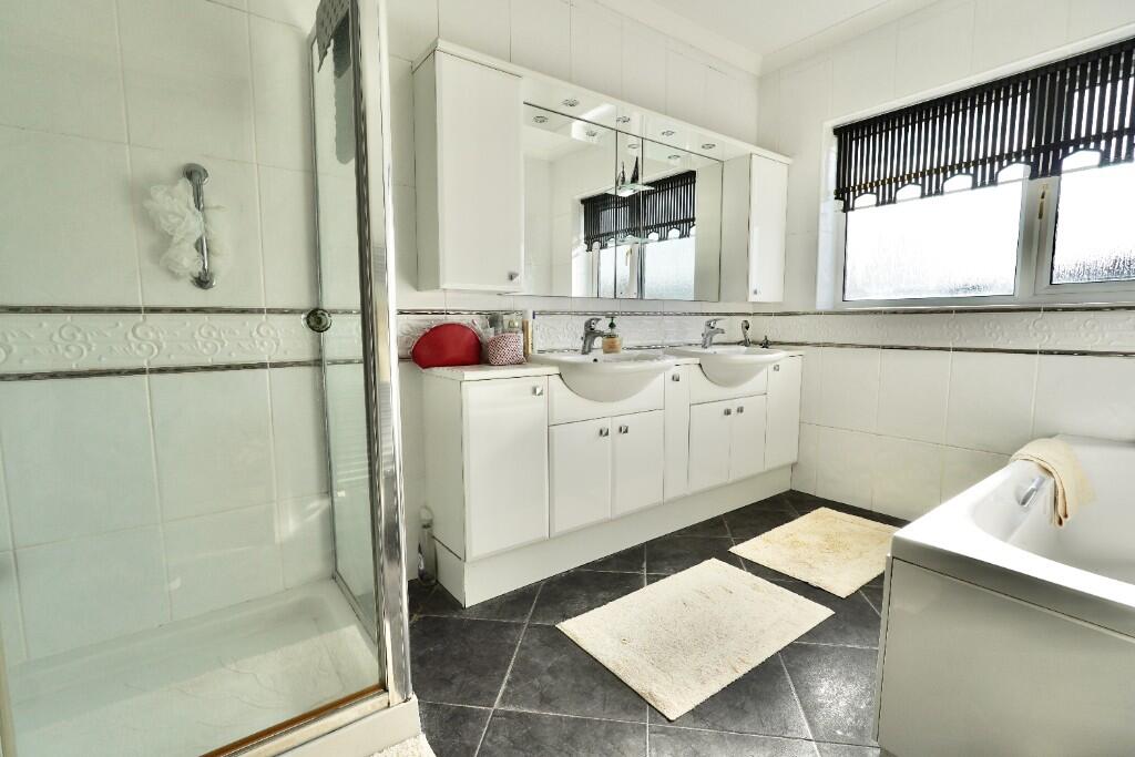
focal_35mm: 16
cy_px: 378
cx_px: 568
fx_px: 520
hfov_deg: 95.0
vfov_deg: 72.1
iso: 100
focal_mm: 11
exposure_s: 1/125
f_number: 5.6
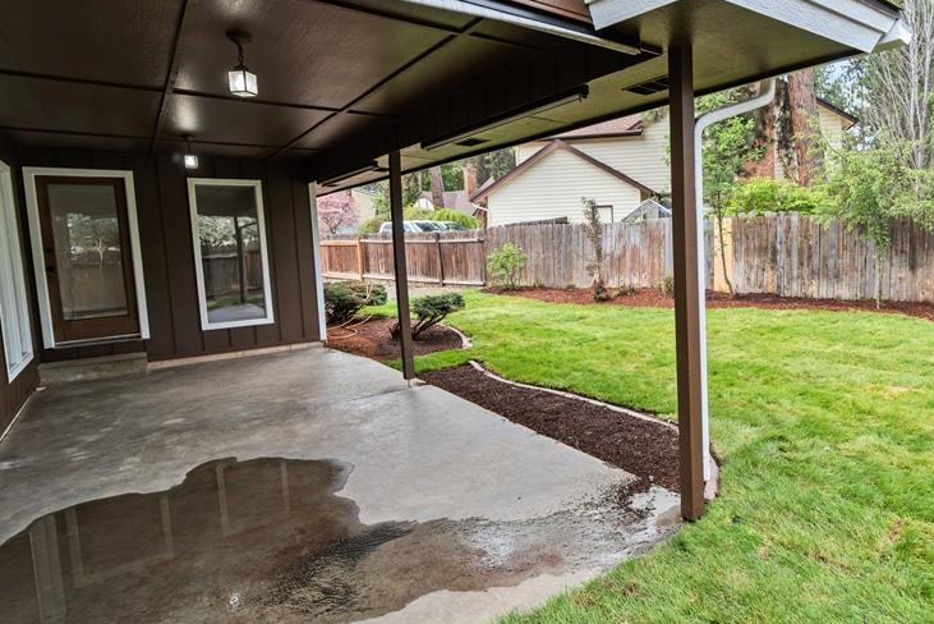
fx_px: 545
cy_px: 286
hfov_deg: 78.1
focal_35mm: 21
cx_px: 635
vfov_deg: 59.5
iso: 100
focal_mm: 10
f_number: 5.6
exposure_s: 1/80
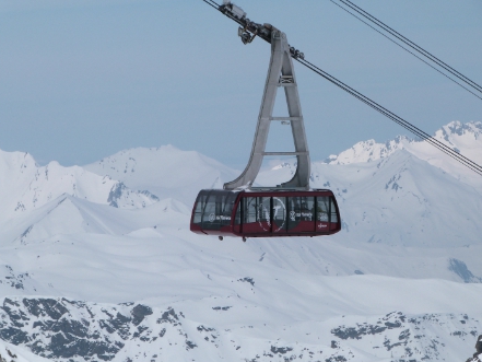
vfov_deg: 5.1
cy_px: 177
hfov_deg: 6.8
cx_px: 251
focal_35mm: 291
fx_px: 4053
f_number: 5.6
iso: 100
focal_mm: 50
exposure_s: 1/2000
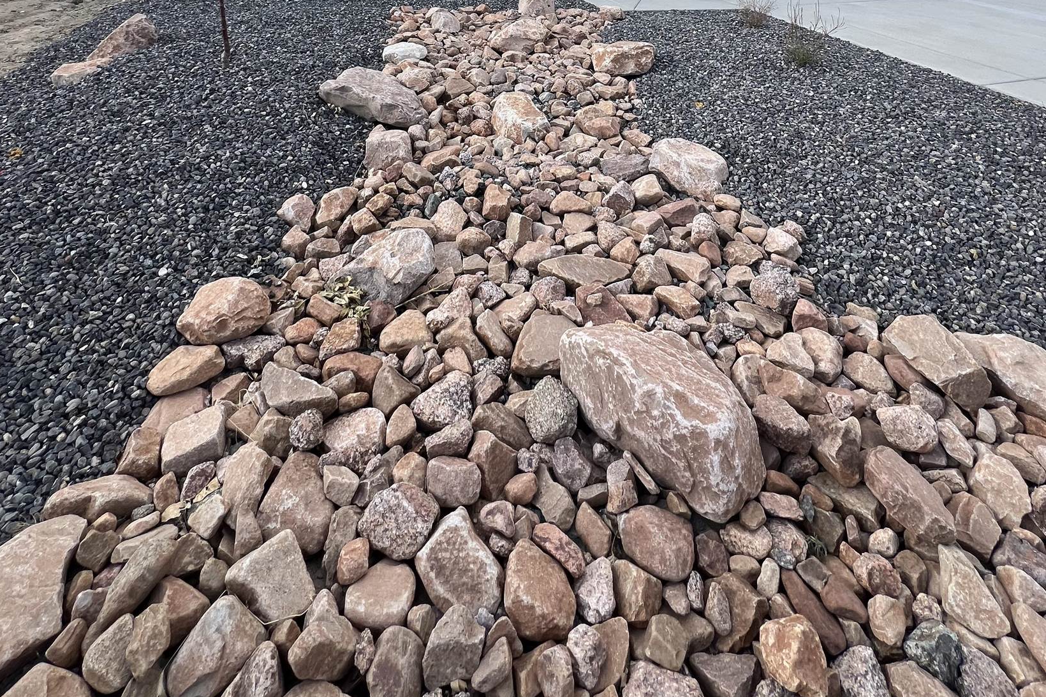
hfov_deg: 86.9
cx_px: 526
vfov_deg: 51.5
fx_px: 552
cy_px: -2
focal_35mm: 19
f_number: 1.8
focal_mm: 1.57
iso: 32
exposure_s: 1/481
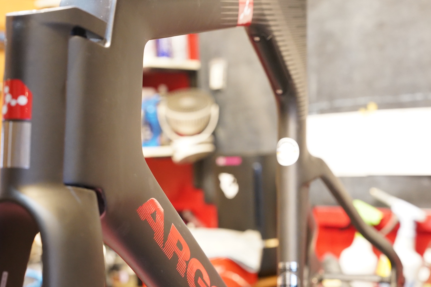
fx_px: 802
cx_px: 192
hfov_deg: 30.1
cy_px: 184
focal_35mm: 67
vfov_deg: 20.3
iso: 5000
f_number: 5.6
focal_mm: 50
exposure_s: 1/50
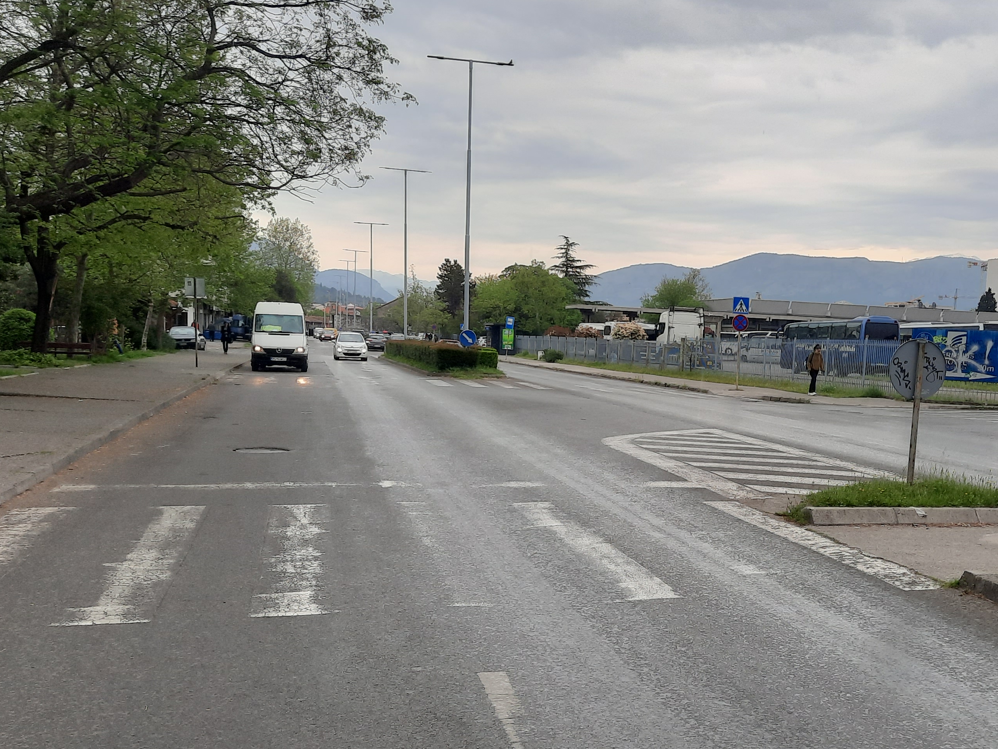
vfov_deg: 36.7
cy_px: 455
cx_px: 631
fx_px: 1124
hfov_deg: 47.4
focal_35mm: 39
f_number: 2
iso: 32
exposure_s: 1/246
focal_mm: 4.6
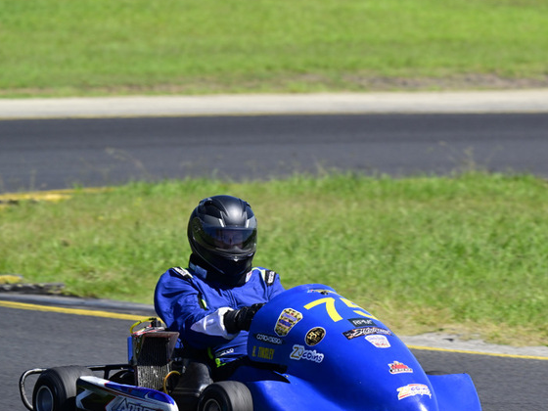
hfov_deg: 3.6
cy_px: 231
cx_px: 353
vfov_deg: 2.7
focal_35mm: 550
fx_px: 8707
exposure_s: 1/640
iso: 500
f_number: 11
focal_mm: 400
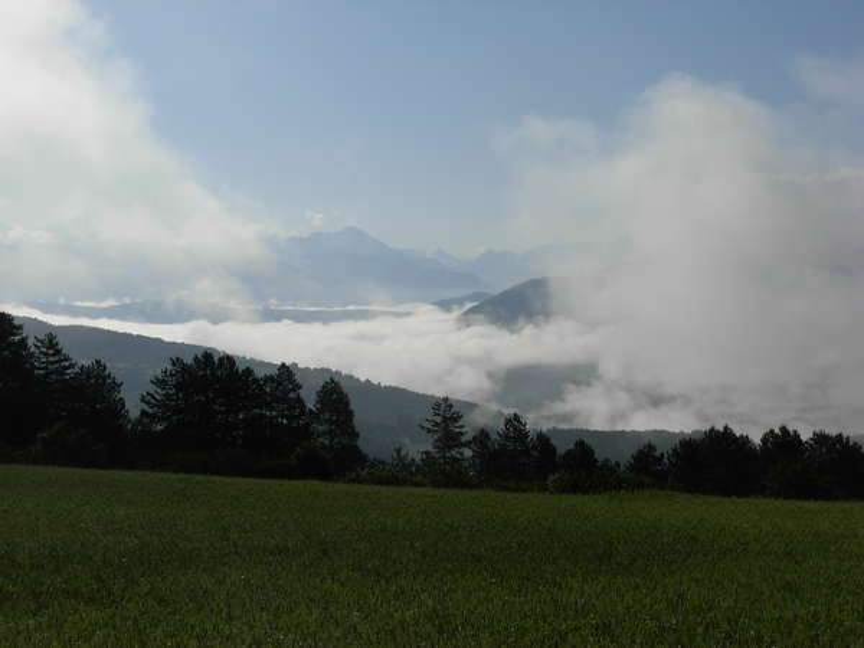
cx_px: 432
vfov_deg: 19.4
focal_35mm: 76
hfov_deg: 25.7
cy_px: 324
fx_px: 1897
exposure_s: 1/2048
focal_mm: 12.5
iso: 79
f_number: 6.1
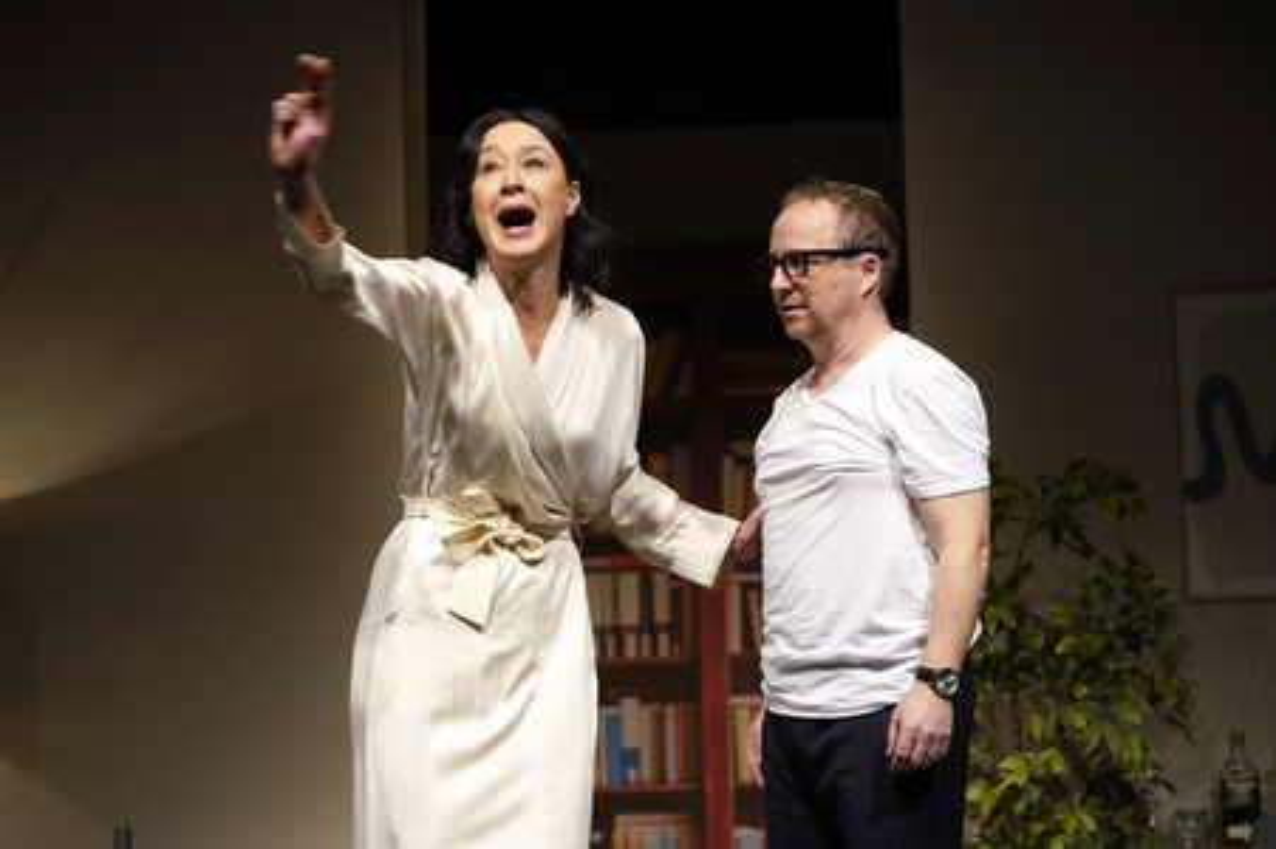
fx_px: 4144
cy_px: 424
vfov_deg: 11.7
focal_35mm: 117
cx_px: 638
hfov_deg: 17.5
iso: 1600
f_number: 5.6
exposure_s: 1/160
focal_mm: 117
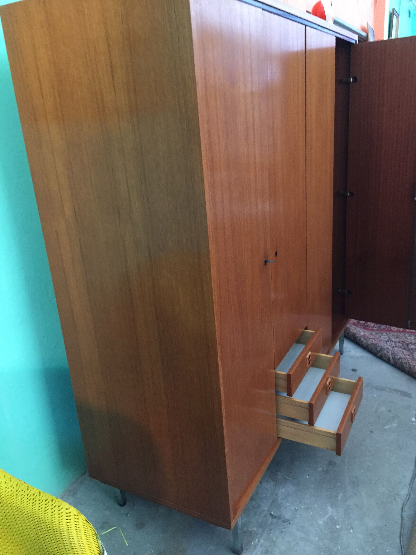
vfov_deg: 61.7
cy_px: 278
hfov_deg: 48.2
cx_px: 208
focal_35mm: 29
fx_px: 465
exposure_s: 1/17
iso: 250
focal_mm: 4.15
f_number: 2.2
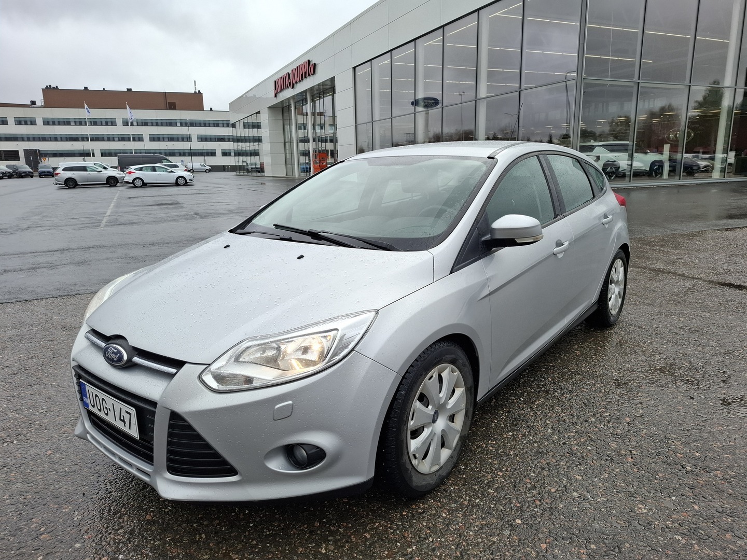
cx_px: 374
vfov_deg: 58.9
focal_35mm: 23
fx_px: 496
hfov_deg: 73.9
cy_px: 280
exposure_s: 1/1058
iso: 50
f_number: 1.8
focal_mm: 5.54
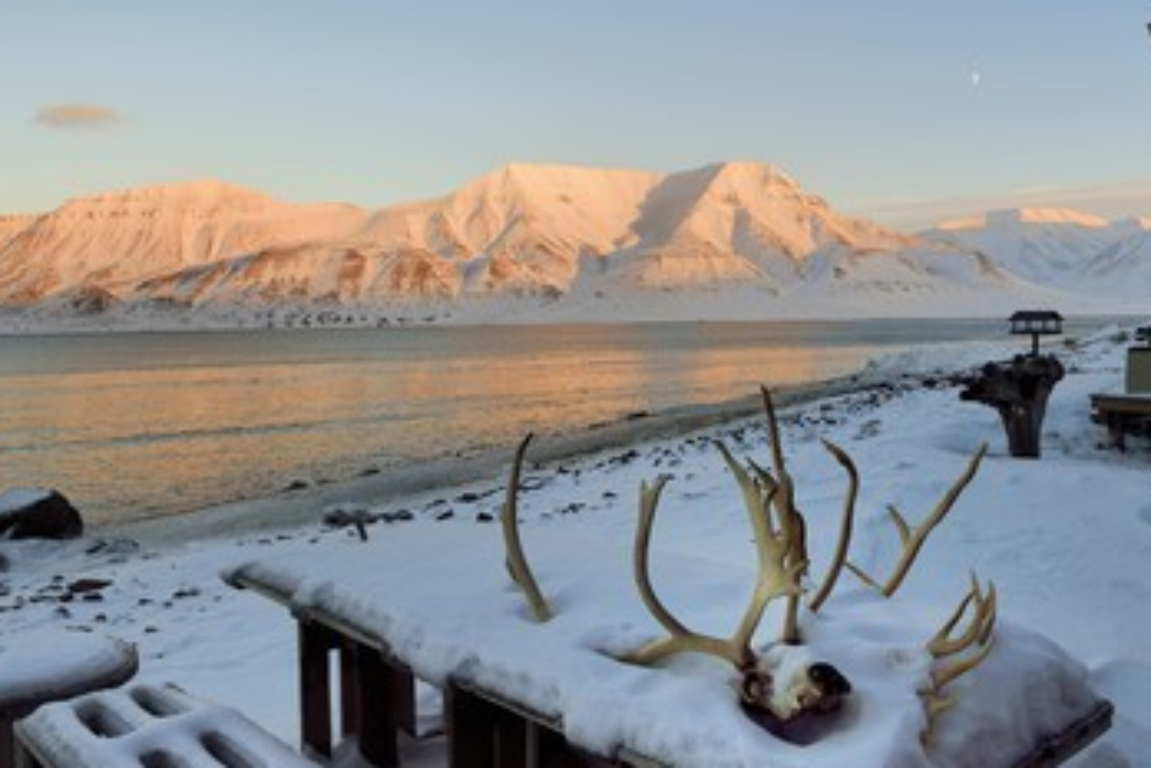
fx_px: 927
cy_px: 354
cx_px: 595
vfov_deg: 44.9
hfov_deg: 63.6
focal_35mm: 29
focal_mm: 24
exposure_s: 1/80
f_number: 13
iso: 200
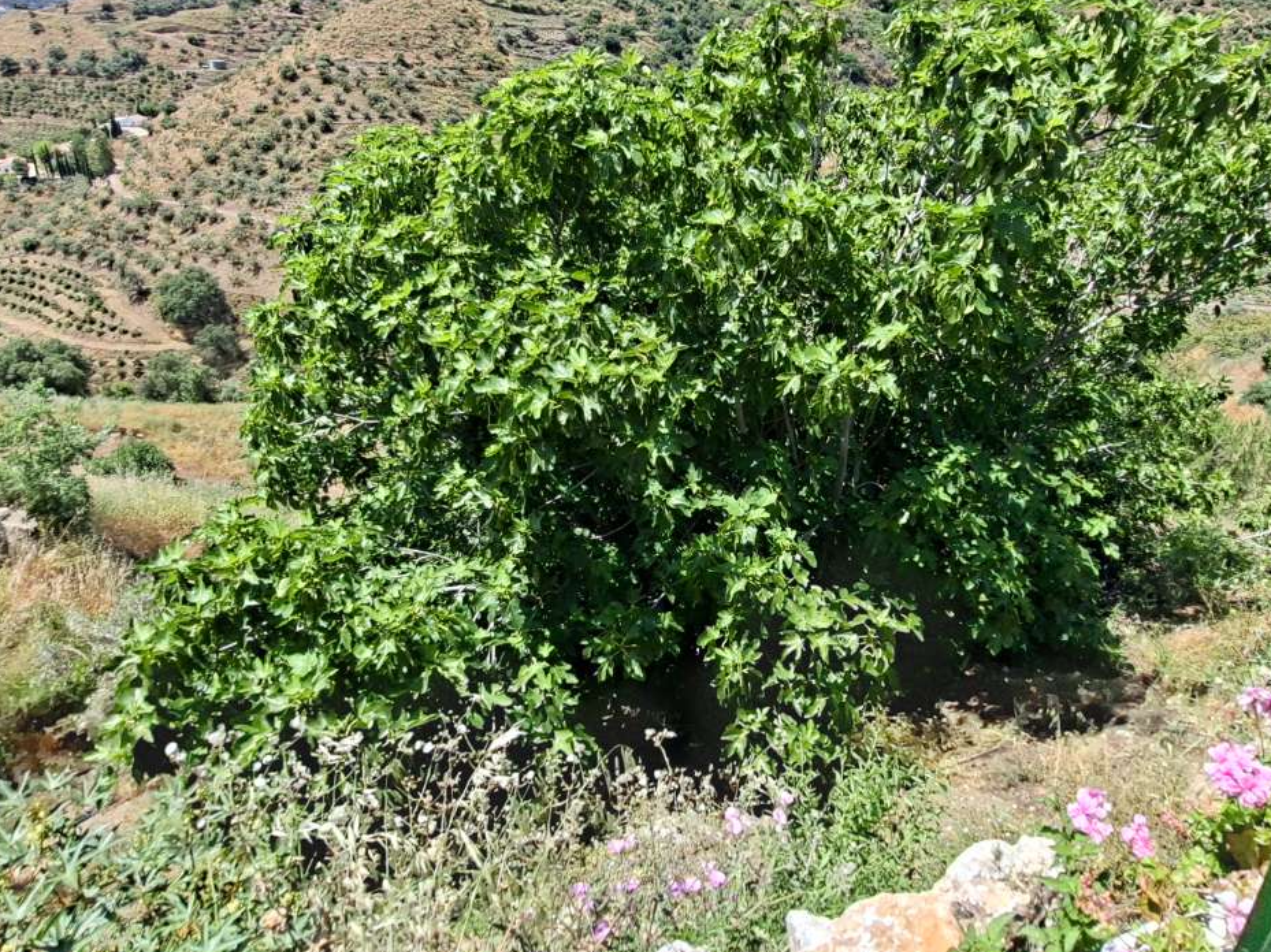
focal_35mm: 21
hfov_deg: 79.0
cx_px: 605
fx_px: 771
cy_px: 429
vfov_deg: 63.3
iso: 40
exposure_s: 1/847
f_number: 2.2
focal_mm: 1.74
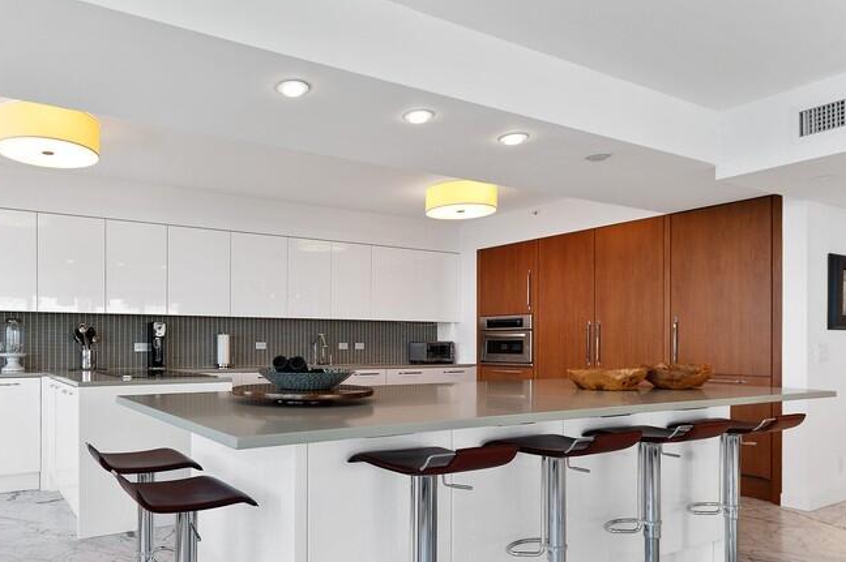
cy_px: 357
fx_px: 587
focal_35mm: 25
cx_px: 279
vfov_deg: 50.6
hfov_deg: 69.4
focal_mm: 18
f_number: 8
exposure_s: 1/25
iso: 100
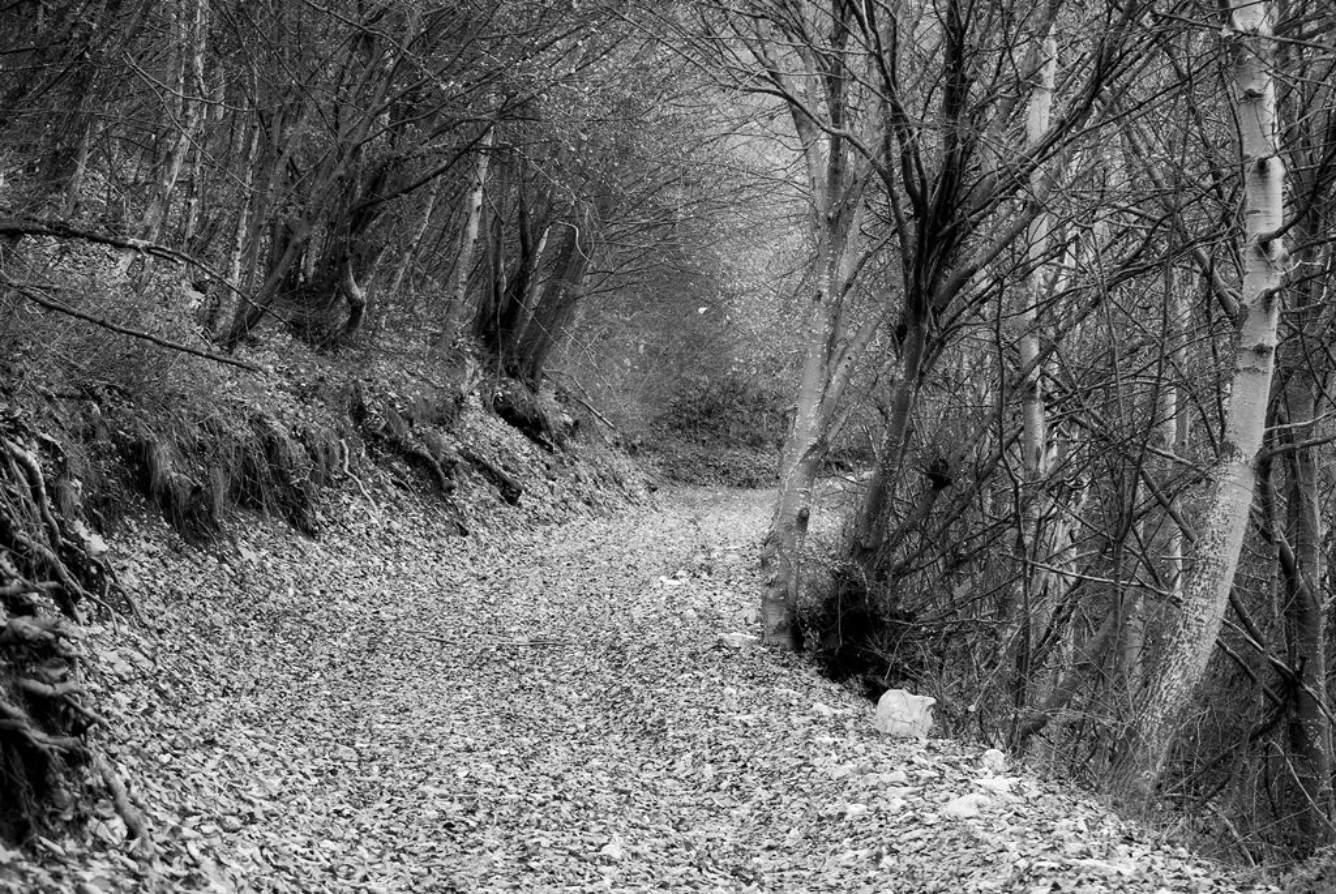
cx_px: 668
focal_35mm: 82
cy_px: 447
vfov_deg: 16.6
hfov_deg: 24.6
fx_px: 3065
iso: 400
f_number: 5
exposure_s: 1/100
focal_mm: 55
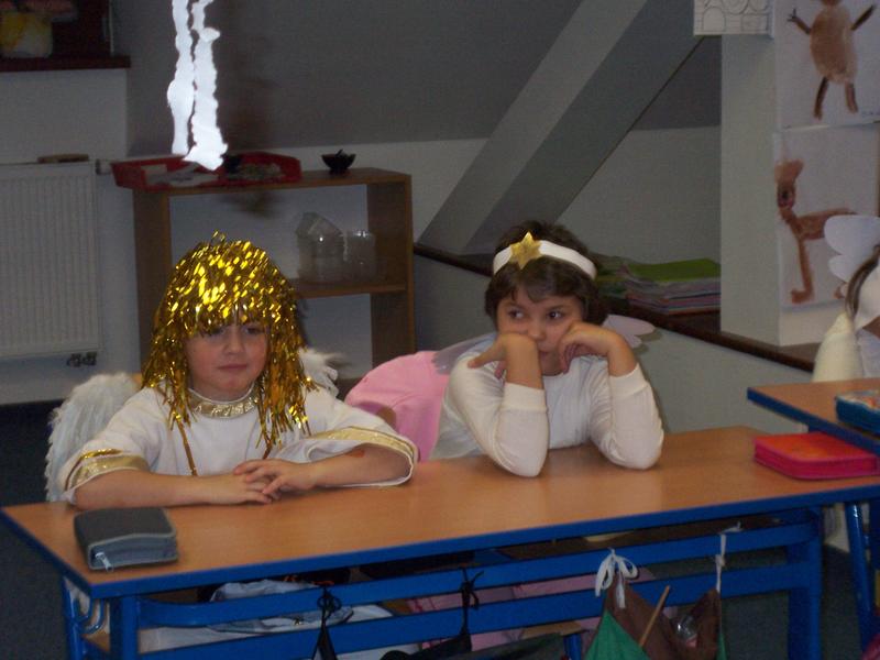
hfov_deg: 20.9
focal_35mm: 94
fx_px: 2390
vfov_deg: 15.7
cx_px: 440
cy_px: 330
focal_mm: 15.4
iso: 200
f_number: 4.3
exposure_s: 1/100
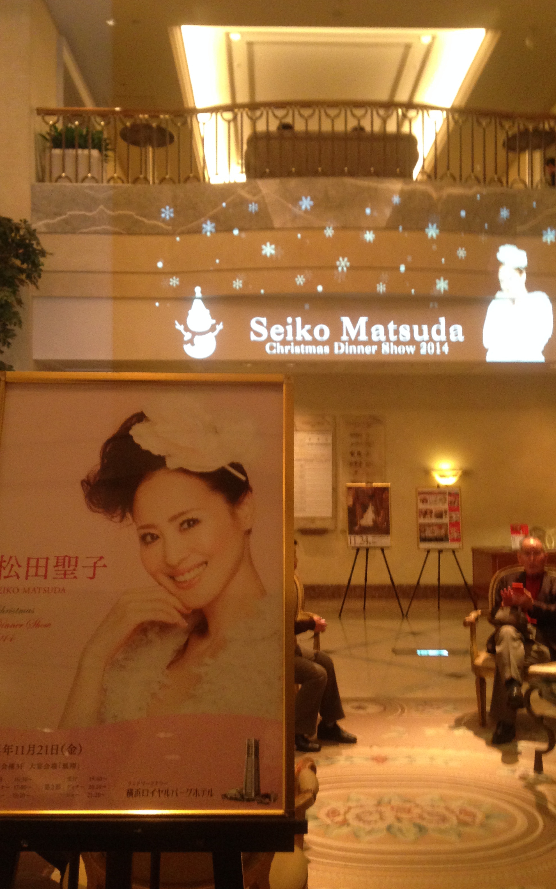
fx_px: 873
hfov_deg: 35.3
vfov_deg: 54.0
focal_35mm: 36
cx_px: 285
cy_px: 446
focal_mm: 4.12
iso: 250
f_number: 2.4
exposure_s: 1/20
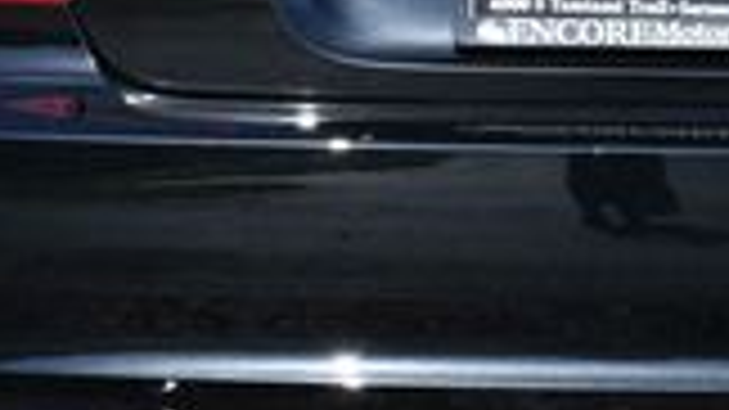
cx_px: 594
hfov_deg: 8.6
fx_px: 4812
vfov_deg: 4.9
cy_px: -122
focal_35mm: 249
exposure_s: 1/250
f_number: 8
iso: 125
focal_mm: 30
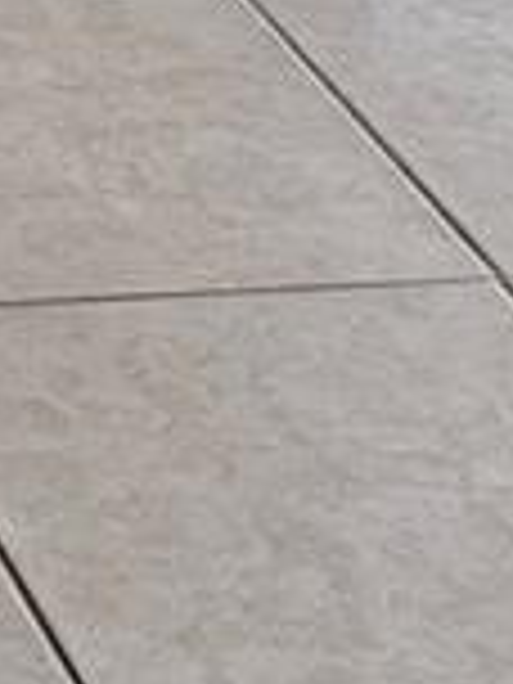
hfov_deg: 7.2
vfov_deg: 9.2
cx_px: -900
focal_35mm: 189
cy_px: -1066
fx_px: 3735
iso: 320
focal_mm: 6.76
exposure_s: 1/60
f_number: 1.78
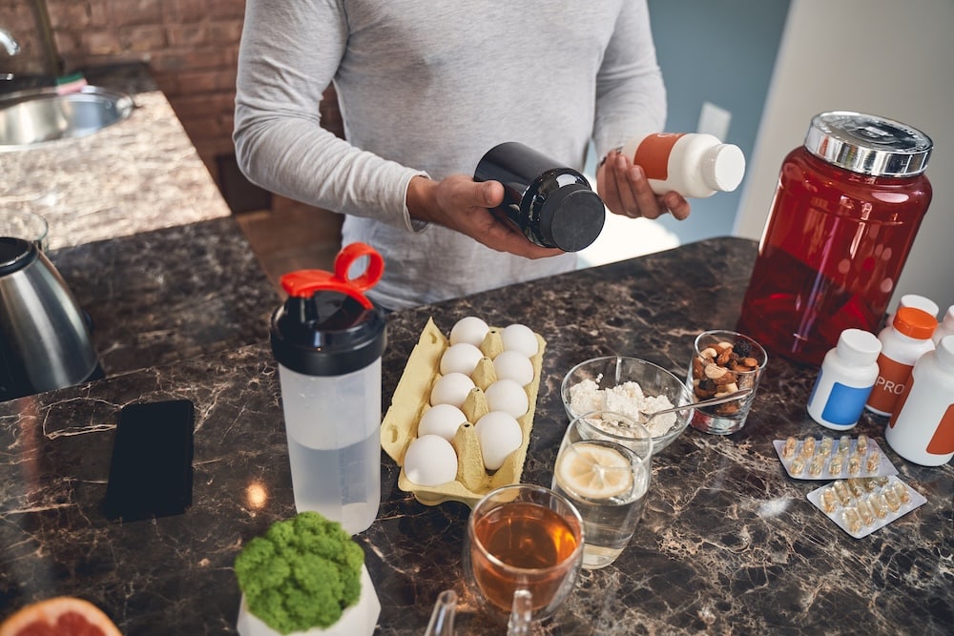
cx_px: 477
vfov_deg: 46.4
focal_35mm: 28
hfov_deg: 65.5
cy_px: 318
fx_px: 742
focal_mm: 28
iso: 100
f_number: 2.8
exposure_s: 1/125
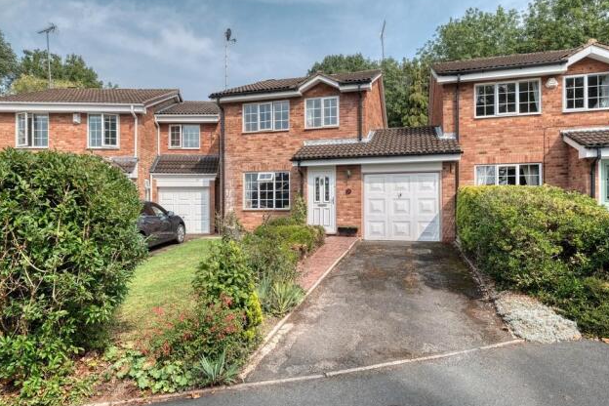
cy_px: 204
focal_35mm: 21
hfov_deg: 81.2
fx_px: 355
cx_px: 316
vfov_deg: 59.5
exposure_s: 1/640
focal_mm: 13.2
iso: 250
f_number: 8
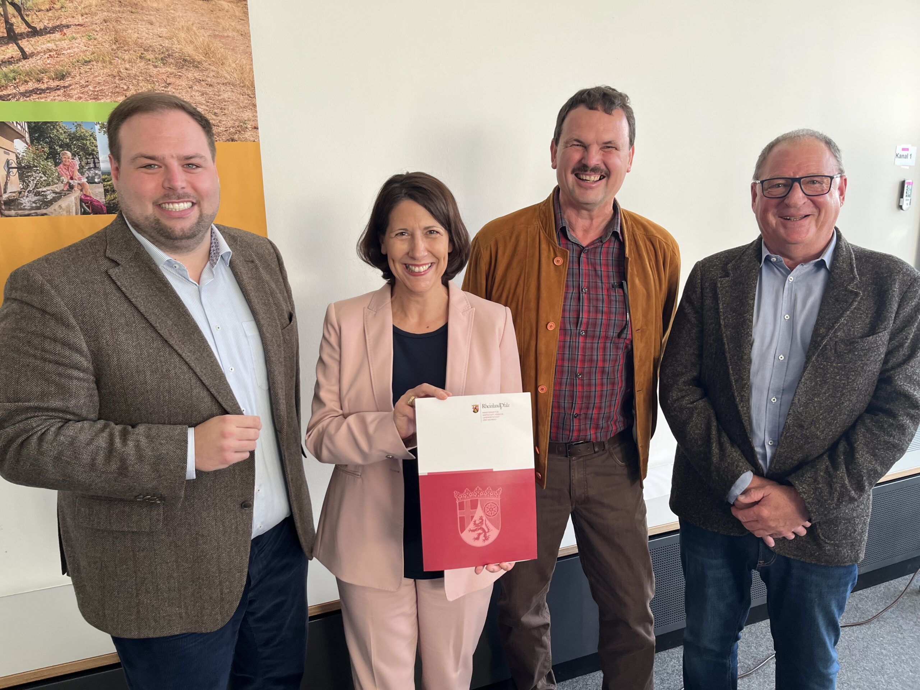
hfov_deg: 67.3
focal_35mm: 26
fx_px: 691
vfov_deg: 53.1
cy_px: 345
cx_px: 460
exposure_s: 1/121
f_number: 1.6
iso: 80
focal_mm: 5.1
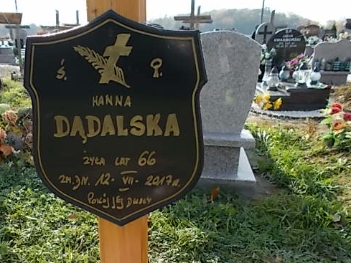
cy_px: 171
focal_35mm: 34
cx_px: 128
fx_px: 345
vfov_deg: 41.4
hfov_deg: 53.3
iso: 80
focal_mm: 4.6
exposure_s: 1/400
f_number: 3.2
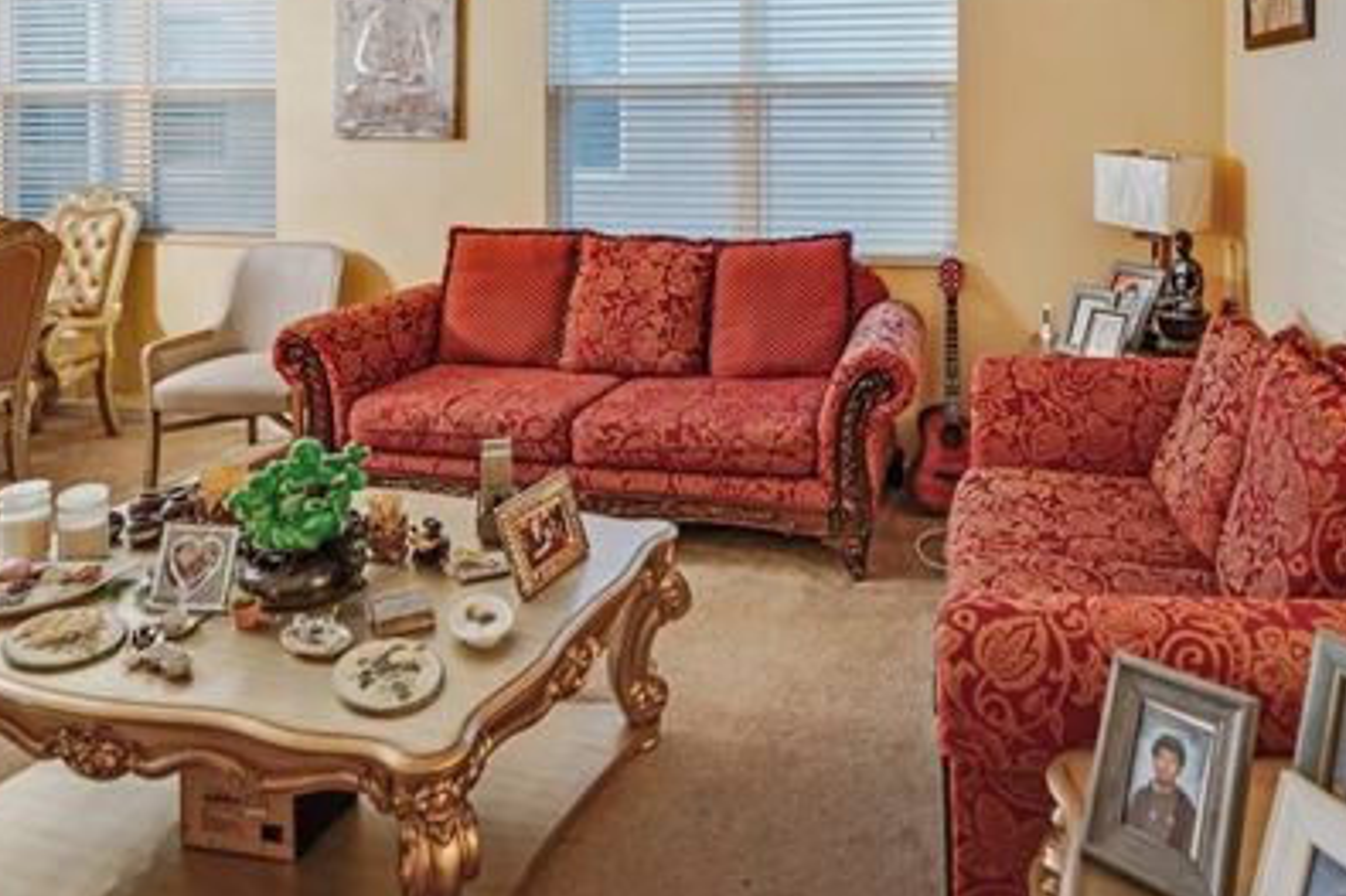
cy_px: 150
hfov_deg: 69.8
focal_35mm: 25
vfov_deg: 47.7
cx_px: 877
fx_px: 934
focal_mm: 14
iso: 160
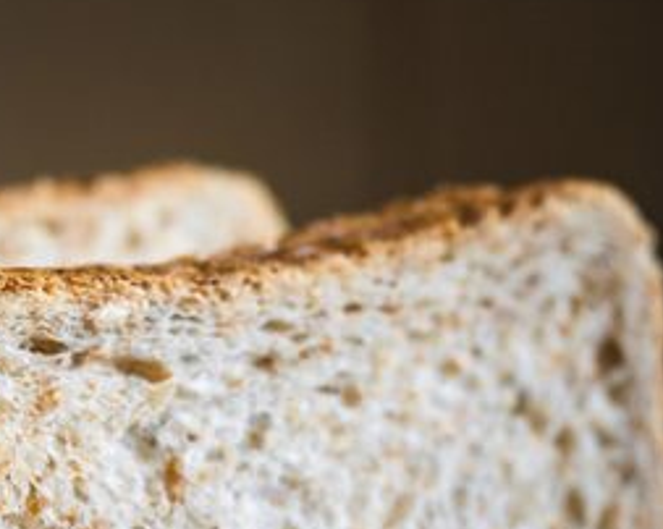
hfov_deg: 9.9
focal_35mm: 195
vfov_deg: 7.9
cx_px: 252
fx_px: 3823
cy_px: 530
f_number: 4.5
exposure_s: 1/60
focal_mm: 50
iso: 320
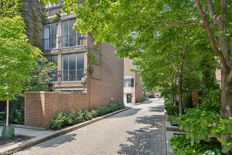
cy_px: 78
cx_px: 116
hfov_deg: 84.0
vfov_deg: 61.9
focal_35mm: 20
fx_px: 129
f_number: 9.5
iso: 200
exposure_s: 1/45
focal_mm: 20
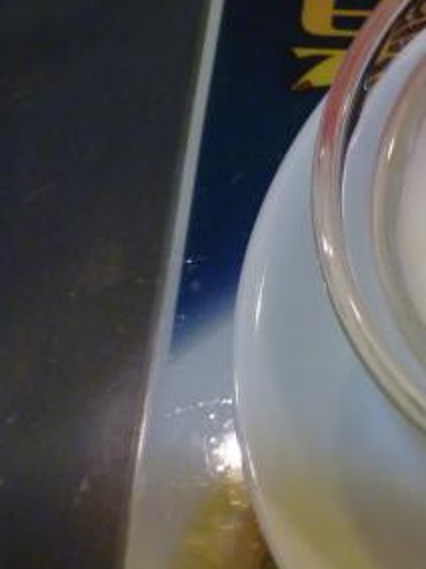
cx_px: 634
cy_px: 266
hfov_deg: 16.9
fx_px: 1296
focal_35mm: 79
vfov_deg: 24.7
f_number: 3.5
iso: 400
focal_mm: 6.3
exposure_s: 1/30
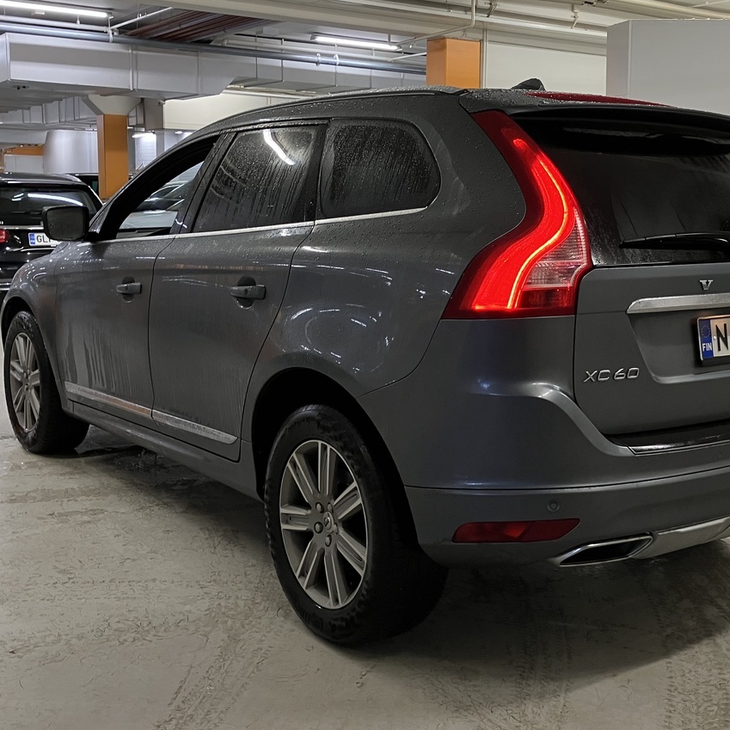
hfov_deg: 39.6
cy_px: 345
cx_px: 474
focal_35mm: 42
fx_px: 1002
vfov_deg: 40.0
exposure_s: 1/50
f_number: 1.8
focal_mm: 3.99
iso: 50
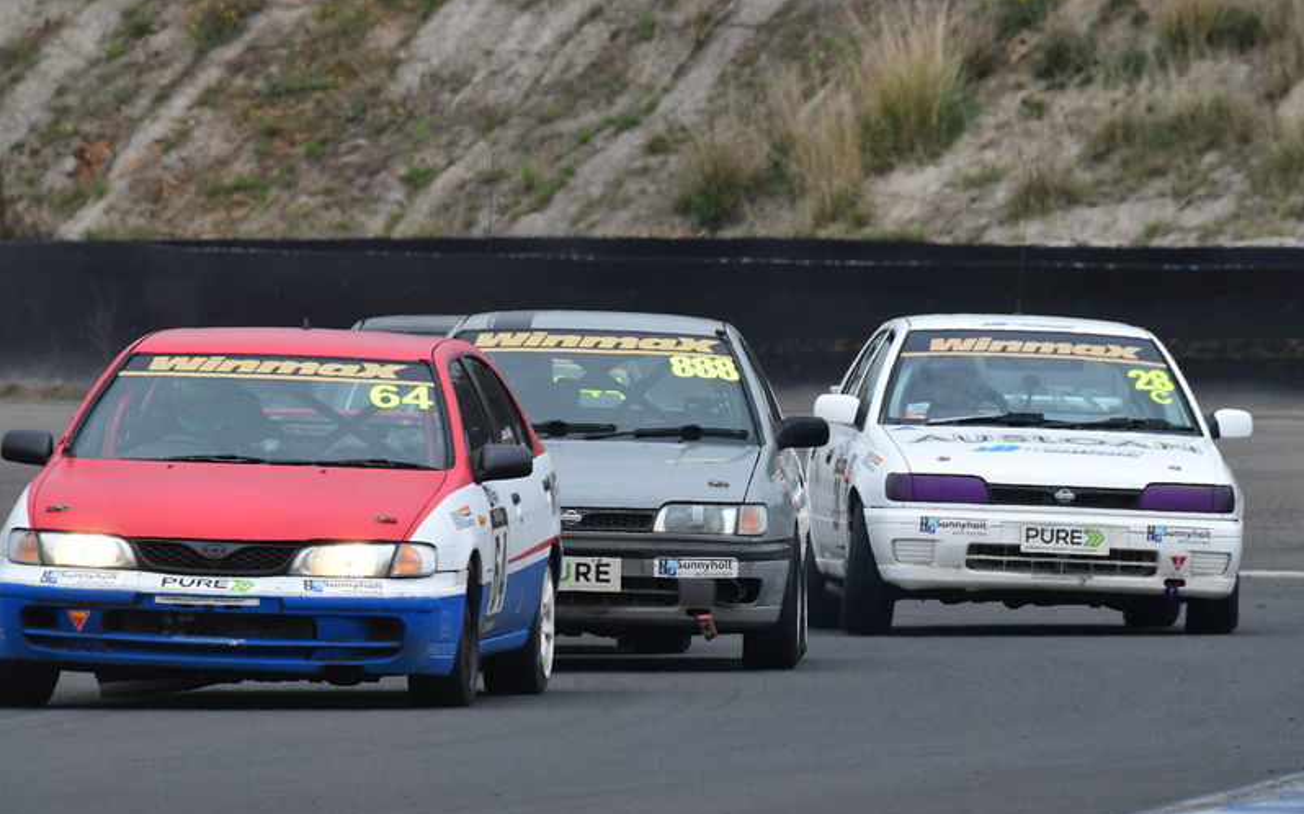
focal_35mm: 767
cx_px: 652
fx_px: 27246
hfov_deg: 2.7
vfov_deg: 1.7
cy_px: 422
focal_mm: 500
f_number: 11
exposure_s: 1/640
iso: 640
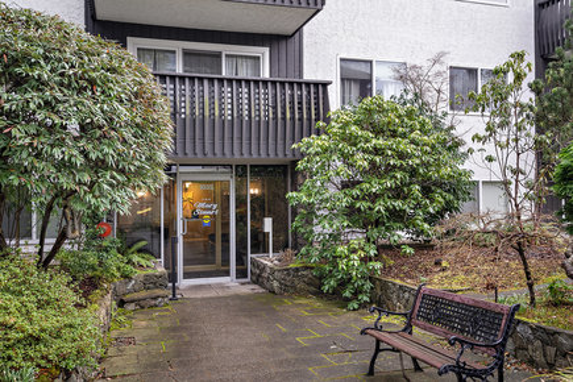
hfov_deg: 58.7
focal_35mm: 32
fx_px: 509
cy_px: 191
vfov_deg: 41.1
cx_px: 286
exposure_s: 1/5
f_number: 6.3
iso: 400
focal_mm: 32
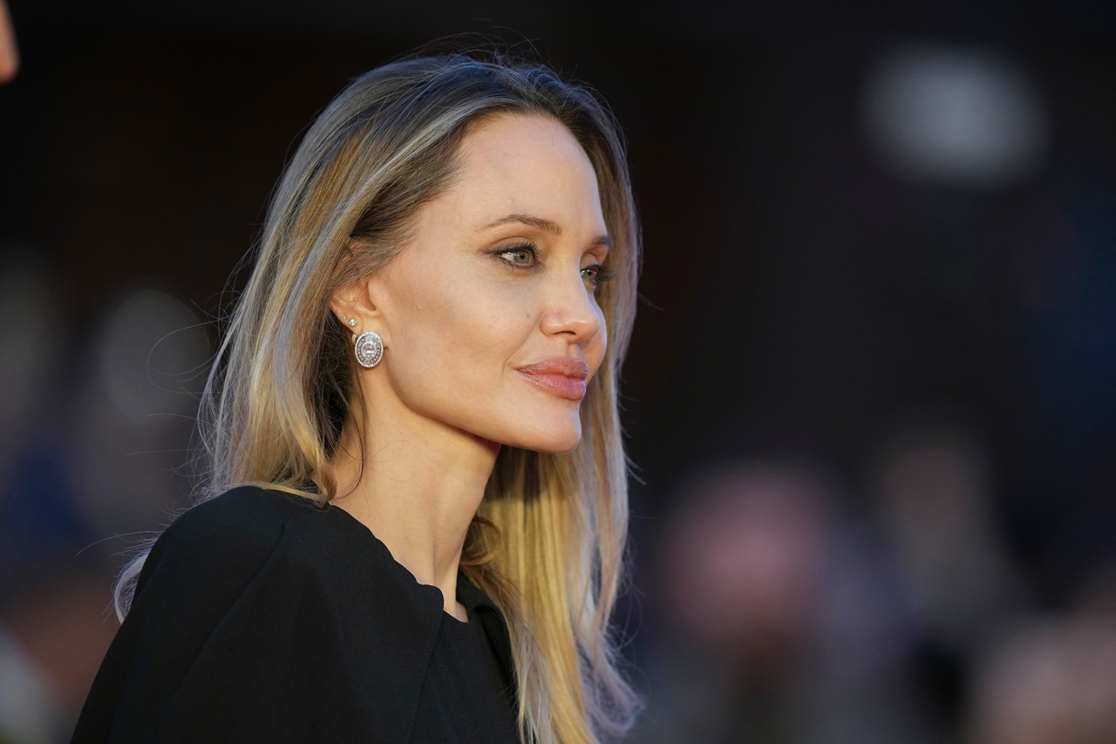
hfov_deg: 5.2
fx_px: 12398
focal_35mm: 400
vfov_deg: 3.4
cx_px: 558
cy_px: 372
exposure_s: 1/1250
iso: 2000
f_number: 3.2
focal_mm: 400
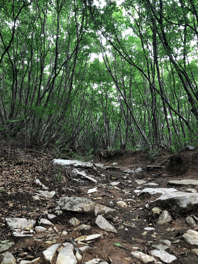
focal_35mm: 29
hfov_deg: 48.2
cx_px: 99
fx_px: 221
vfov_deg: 61.6
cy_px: 128
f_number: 1.8
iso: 40
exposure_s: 1/24
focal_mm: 4
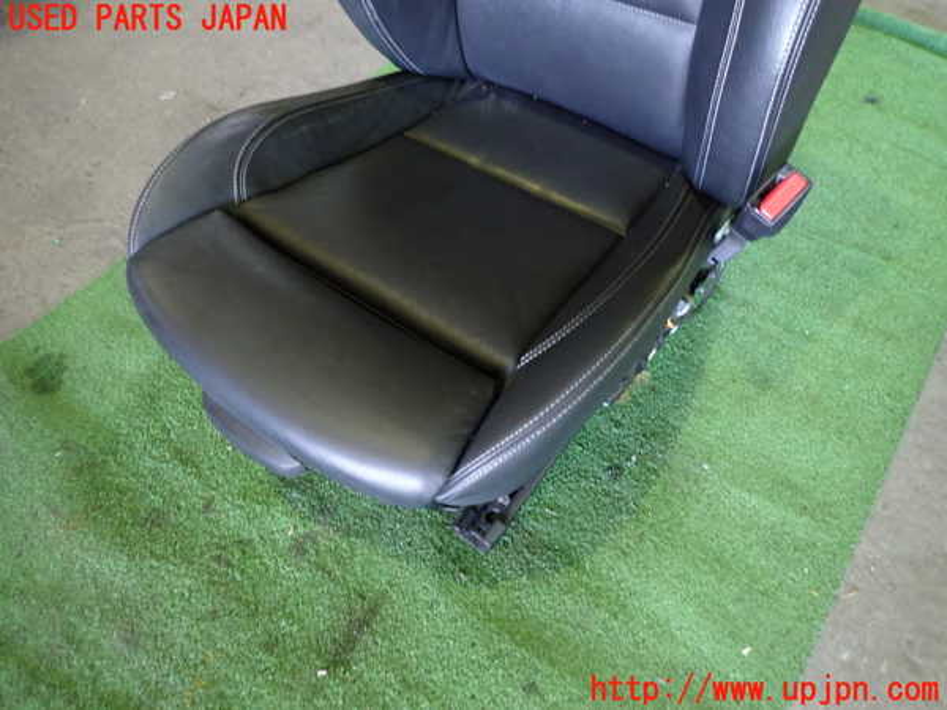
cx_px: 474
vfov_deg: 54.9
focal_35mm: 25
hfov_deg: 69.4
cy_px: 355
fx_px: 684
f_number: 2
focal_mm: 4.5
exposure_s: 1/30
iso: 640
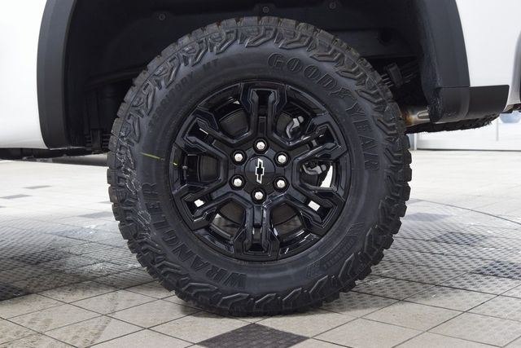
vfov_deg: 28.1
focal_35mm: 48
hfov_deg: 41.1
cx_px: 260
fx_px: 695
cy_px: 174
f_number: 6.3
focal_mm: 32
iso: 1400
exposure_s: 1/15
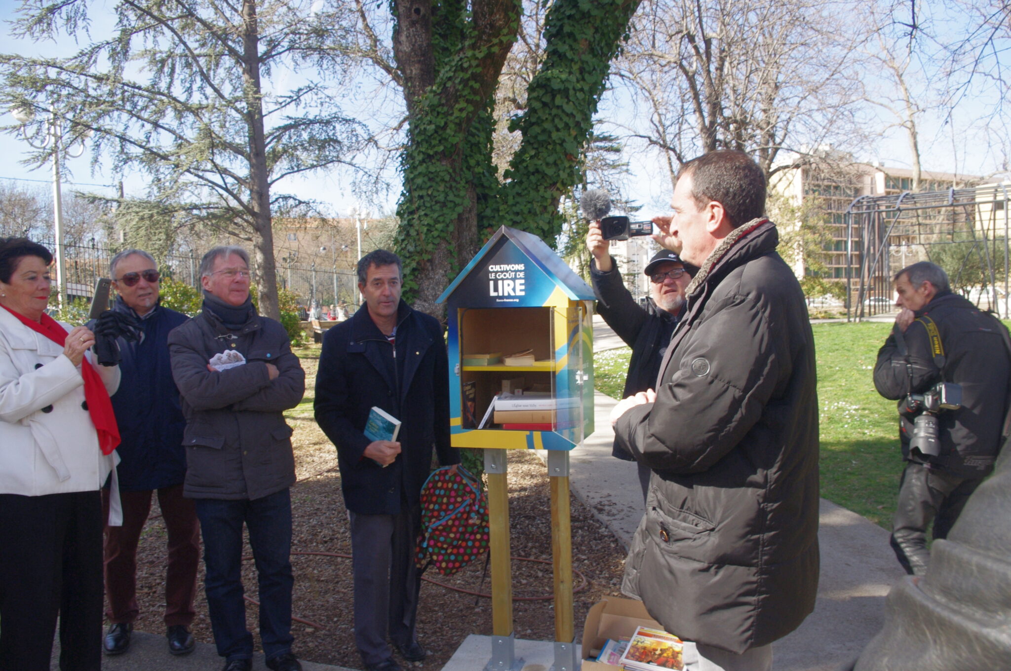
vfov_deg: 47.8
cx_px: 506
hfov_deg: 67.4
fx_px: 757
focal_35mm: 27
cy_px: 336
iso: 400
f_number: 11
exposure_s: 1/100
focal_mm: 18
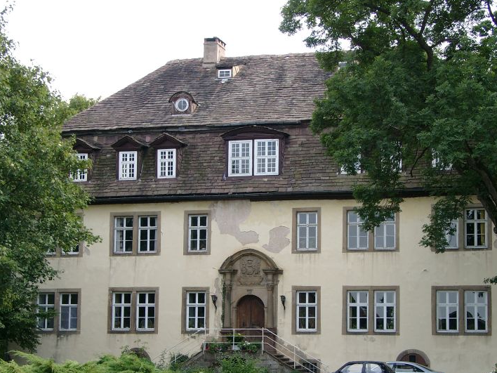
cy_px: 201
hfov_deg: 25.0
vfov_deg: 18.9
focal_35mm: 78
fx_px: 1120
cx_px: 256
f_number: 4
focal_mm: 14.22
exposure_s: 1/150
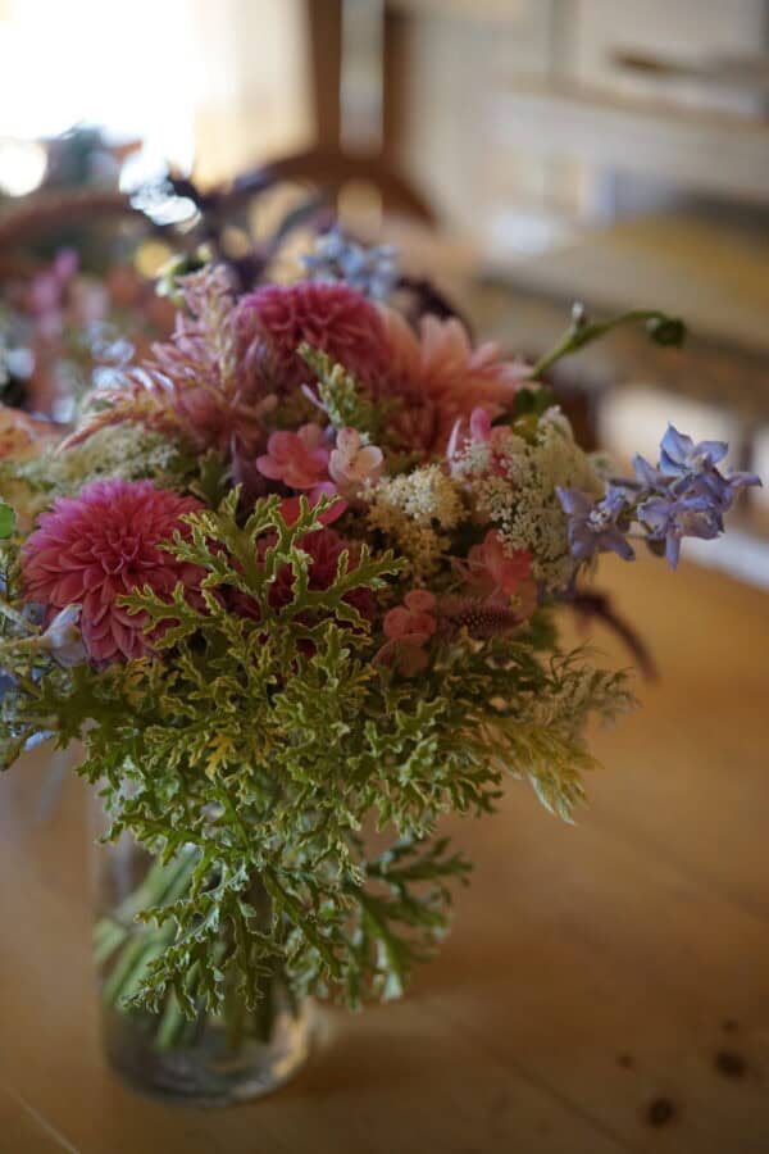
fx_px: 1762
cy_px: 577
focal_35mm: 55
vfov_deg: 36.2
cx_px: 384
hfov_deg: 24.6
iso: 1600
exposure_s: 1/160
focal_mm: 55
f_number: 2.2
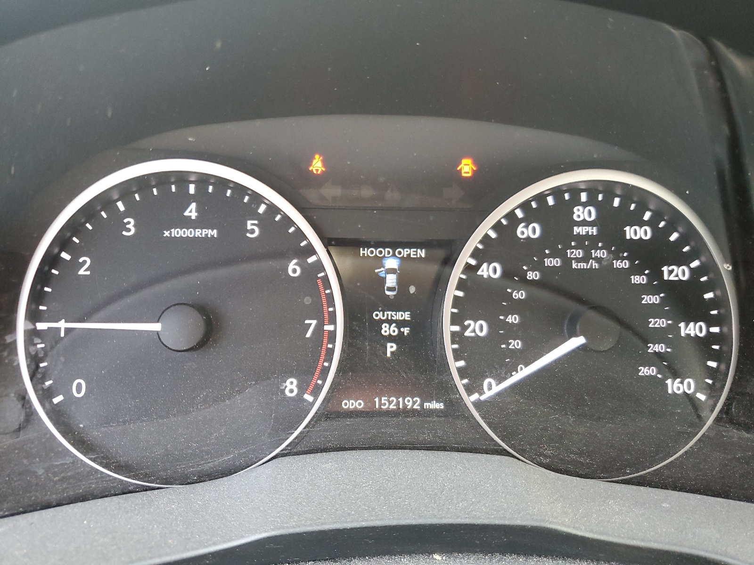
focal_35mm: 26
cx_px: 377
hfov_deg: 67.3
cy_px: 282
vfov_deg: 53.1
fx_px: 566
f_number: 1.5
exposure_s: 1/60.2
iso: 203
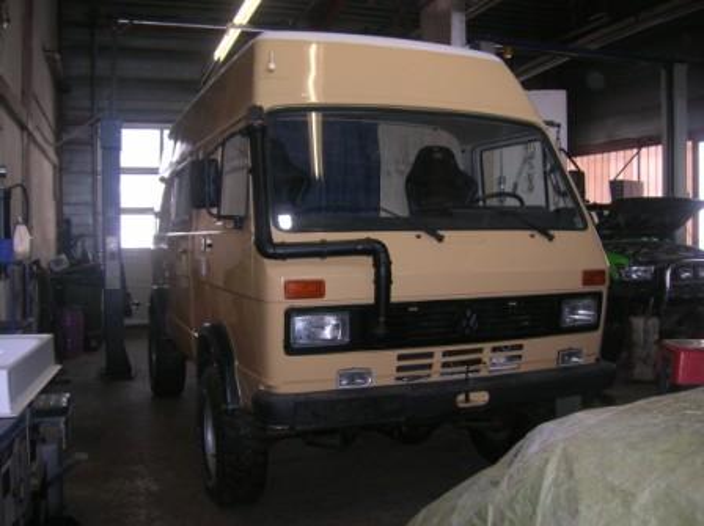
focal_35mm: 34
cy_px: 263
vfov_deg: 41.7
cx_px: 352
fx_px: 691
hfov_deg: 54.0
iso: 84
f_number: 2.9
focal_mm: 5.7
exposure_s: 1/60.1
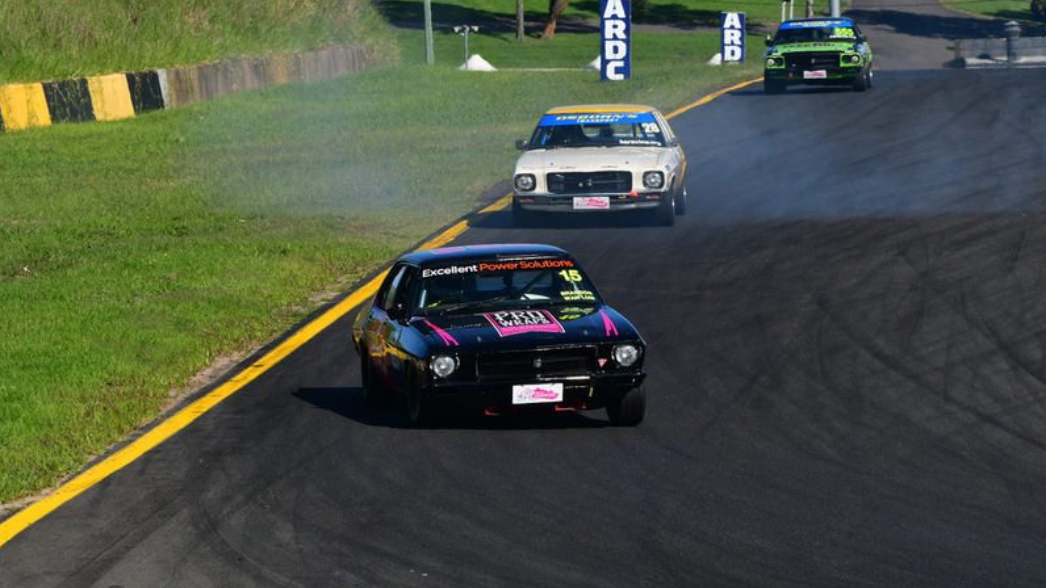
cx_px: 524
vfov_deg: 3.8
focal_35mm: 316
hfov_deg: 6.8
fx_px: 8766
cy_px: 262
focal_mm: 200
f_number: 13
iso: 400
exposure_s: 1/640
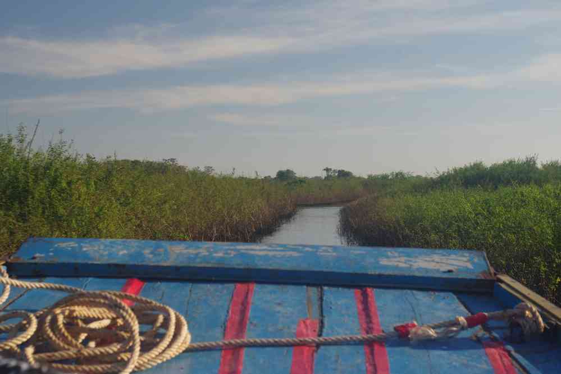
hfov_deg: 24.6
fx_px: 1286
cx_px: 280
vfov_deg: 16.6
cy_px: 187
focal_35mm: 82
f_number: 11
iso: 200
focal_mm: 55
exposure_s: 1/100
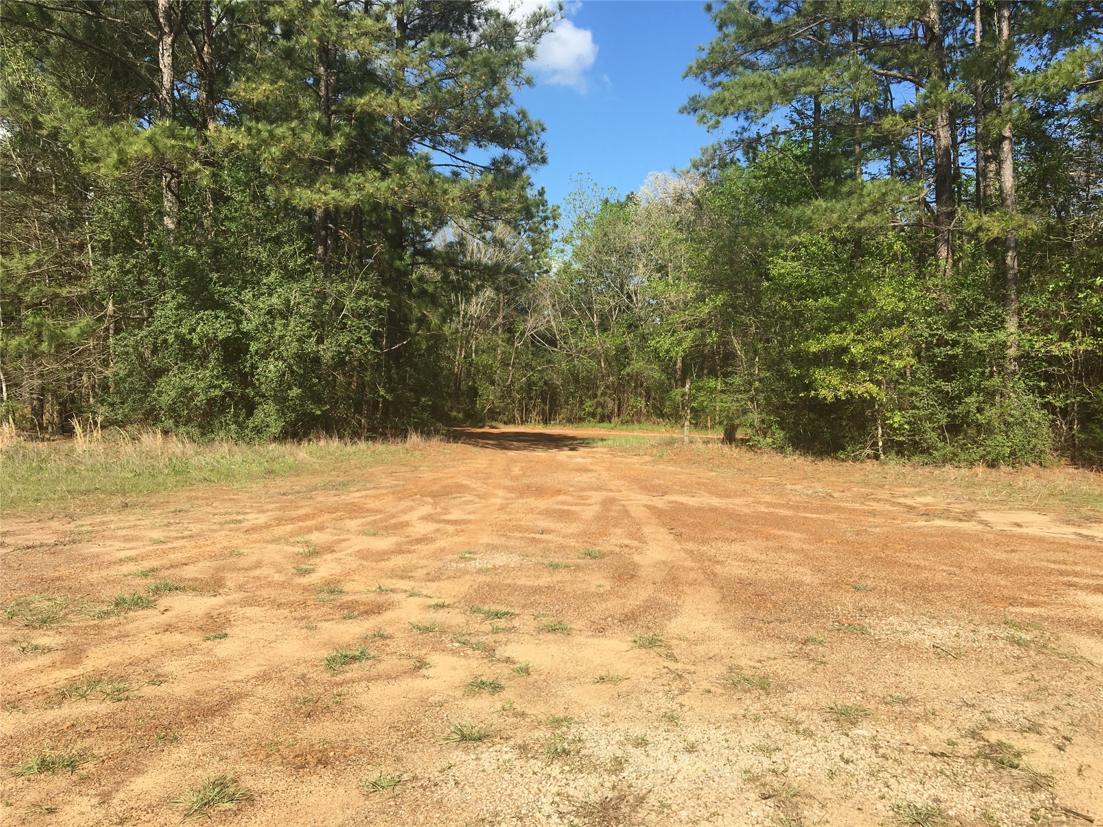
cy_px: 414
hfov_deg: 61.7
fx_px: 924
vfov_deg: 48.2
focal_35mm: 29
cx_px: 552
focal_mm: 4.15
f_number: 2.2
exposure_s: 1/1131
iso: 25
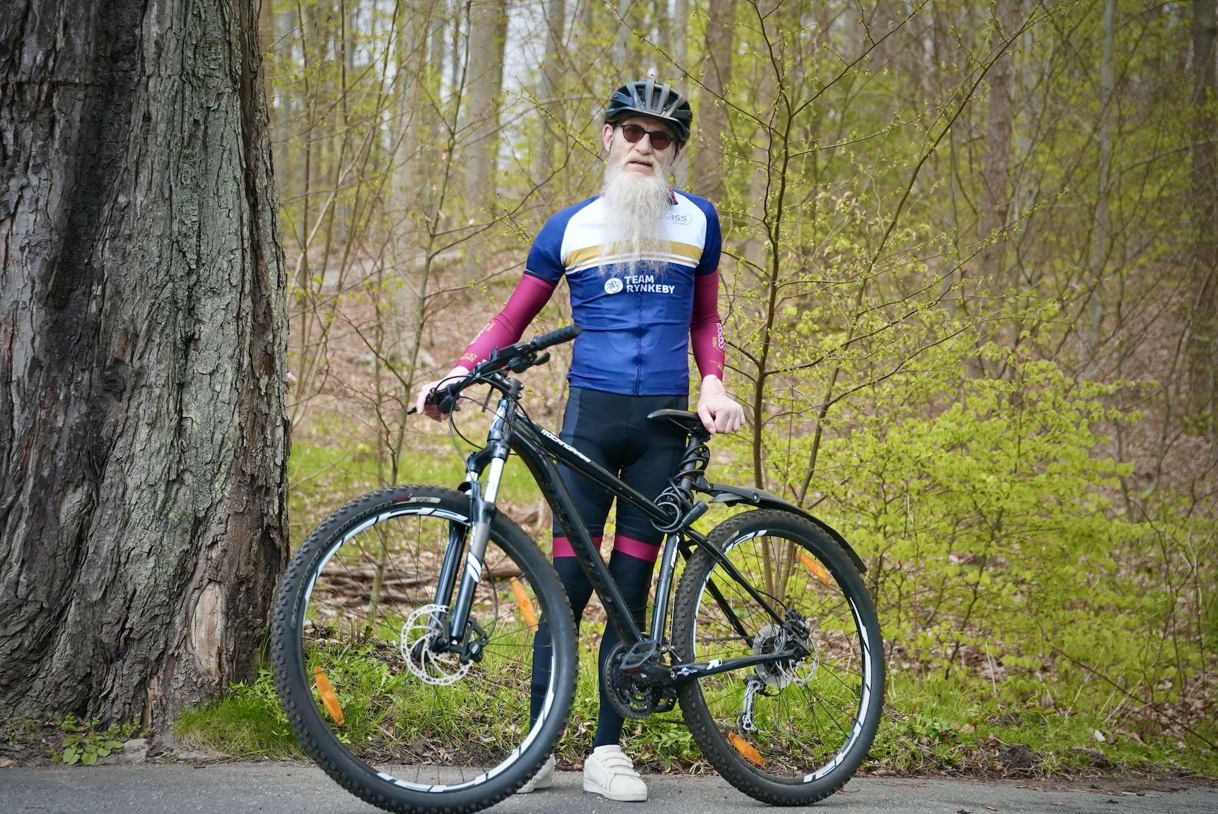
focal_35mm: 68
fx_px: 2302
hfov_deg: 29.6
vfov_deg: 20.0
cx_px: 609
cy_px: 407
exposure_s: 1/160
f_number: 4
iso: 1600
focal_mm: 68
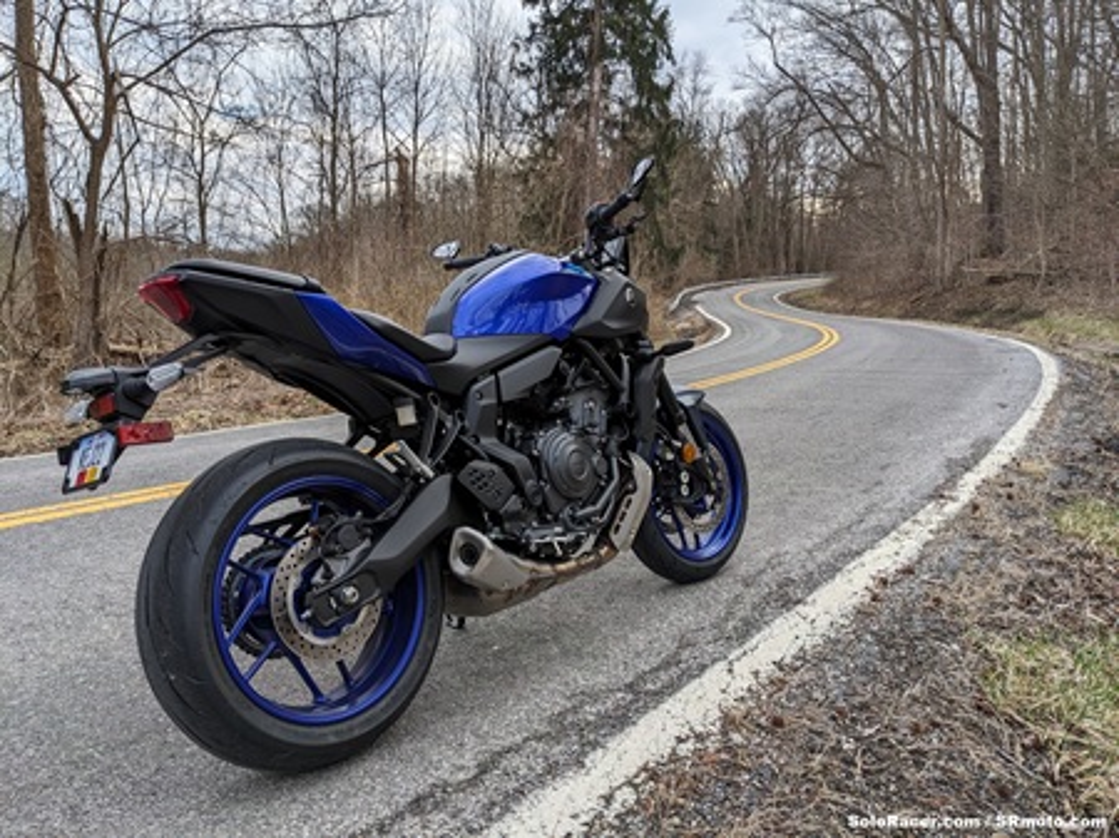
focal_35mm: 27
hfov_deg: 65.4
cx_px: 560
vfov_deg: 51.3
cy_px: 419
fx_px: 872
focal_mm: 4.38
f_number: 1.73
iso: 53
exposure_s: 1/806
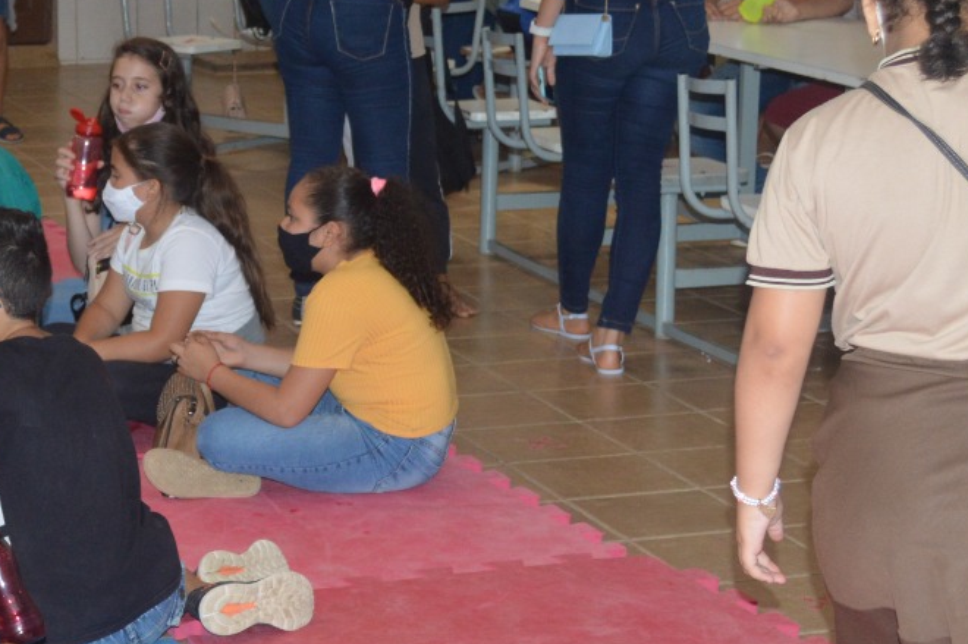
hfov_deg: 20.9
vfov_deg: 14.2
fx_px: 2579
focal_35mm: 96
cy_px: 466
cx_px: 161
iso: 640
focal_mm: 26
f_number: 4.2
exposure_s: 1/60
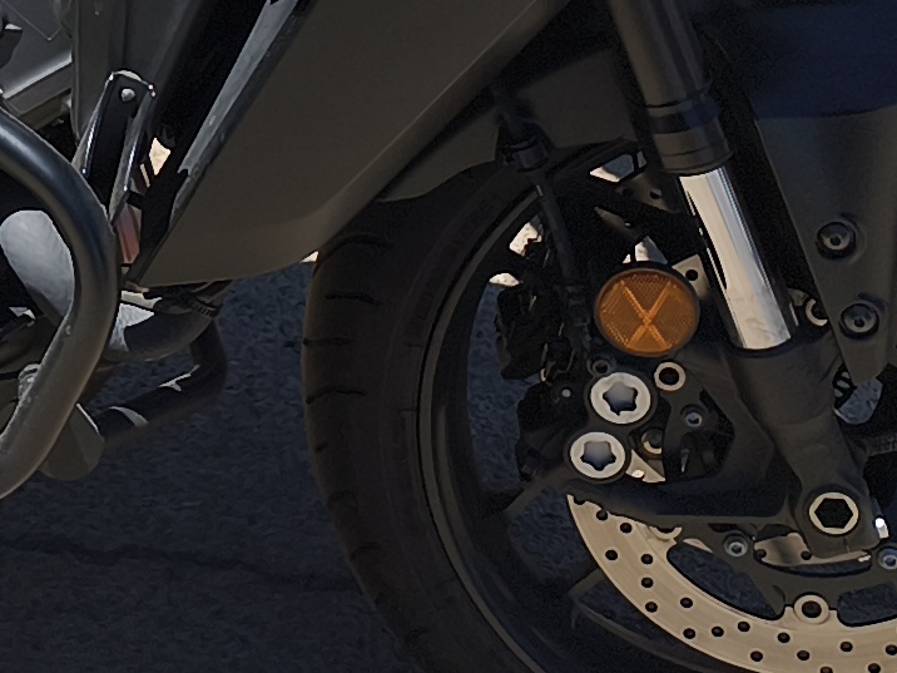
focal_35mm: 131
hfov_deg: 13.7
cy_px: -826
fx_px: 3395
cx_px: -643
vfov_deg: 10.1
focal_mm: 6.14
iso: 50
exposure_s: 1/878
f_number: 1.65
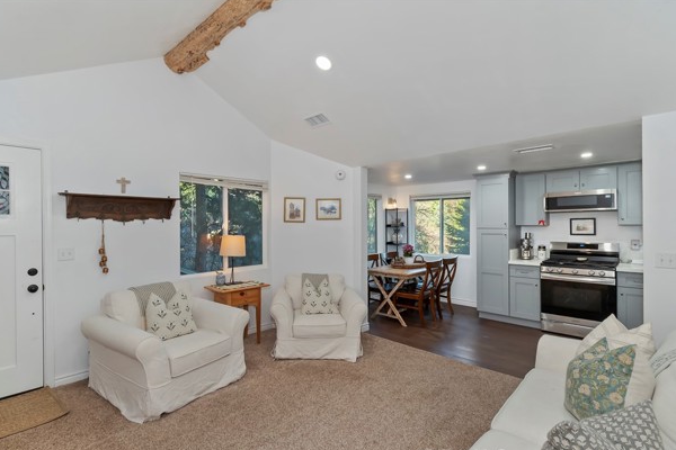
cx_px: 328
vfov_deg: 73.7
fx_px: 300
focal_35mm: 16
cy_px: 236
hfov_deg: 96.7
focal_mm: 10
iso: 400
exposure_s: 1/30
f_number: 8
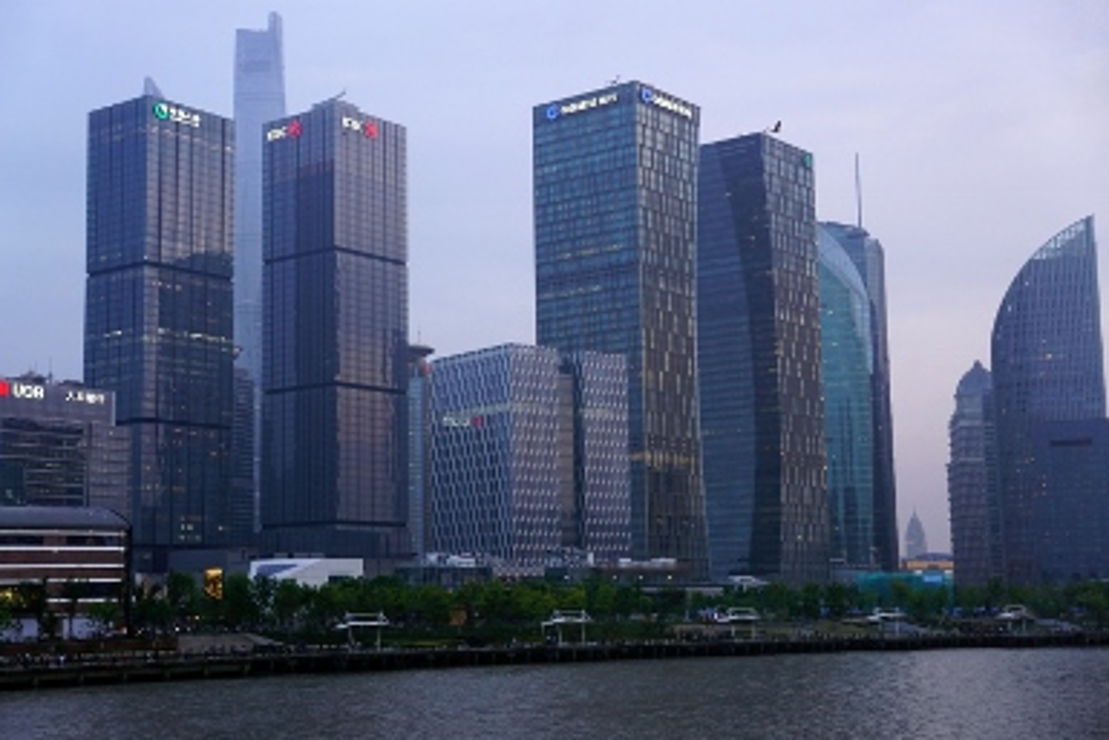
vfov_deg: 24.8
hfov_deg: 36.5
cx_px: 539
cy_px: 364
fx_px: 1680
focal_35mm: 55
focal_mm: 35
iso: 250
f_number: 4.5
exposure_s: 1/60
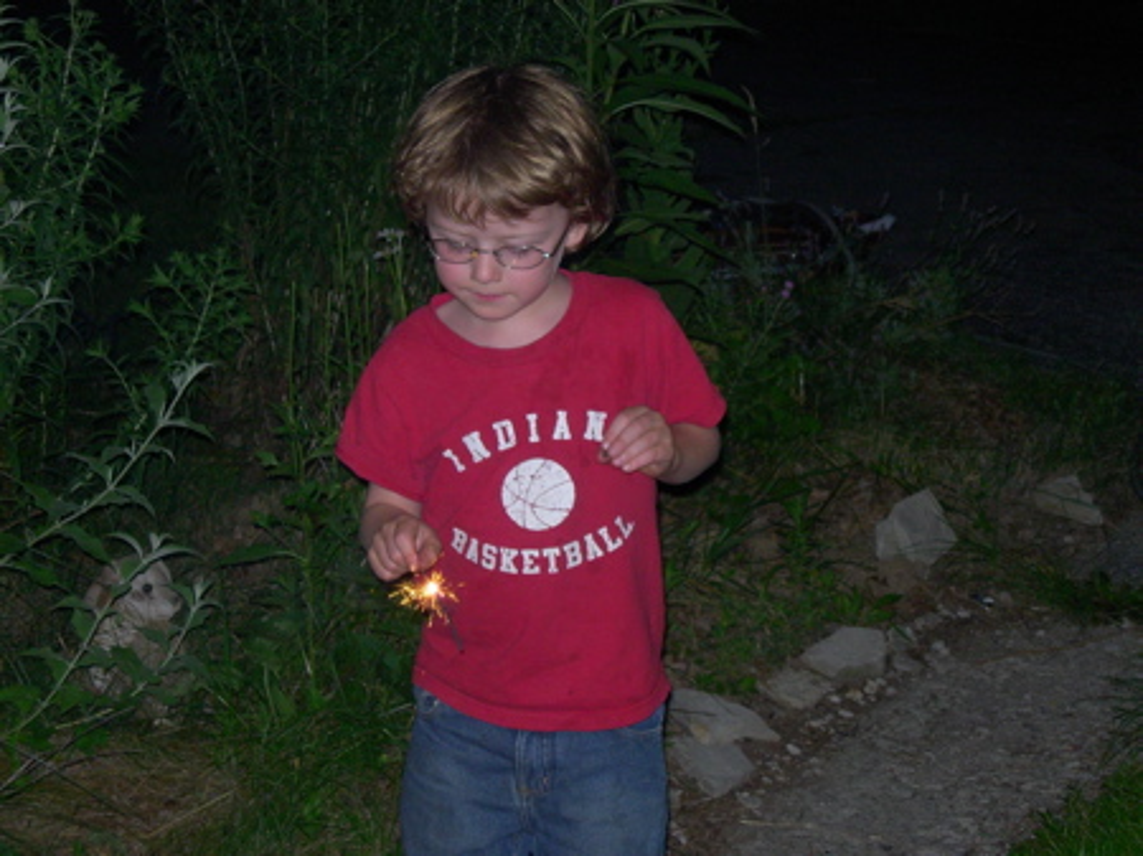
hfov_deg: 21.3
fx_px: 3036
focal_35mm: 92
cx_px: 572
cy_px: 428
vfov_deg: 16.0
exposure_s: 1/161
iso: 200
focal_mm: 19.1
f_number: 4.3
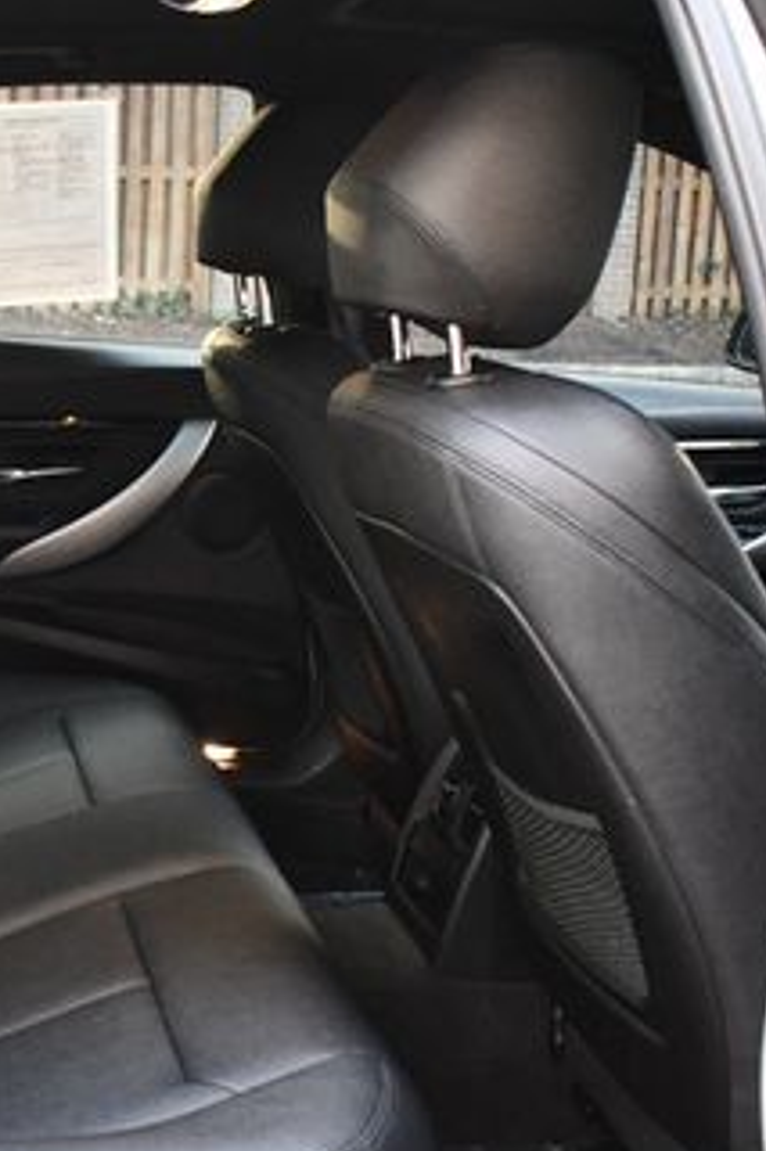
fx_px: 1725
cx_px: 97
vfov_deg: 36.8
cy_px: 640
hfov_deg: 24.4
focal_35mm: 54
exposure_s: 1/100
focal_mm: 18
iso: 3200
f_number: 3.5
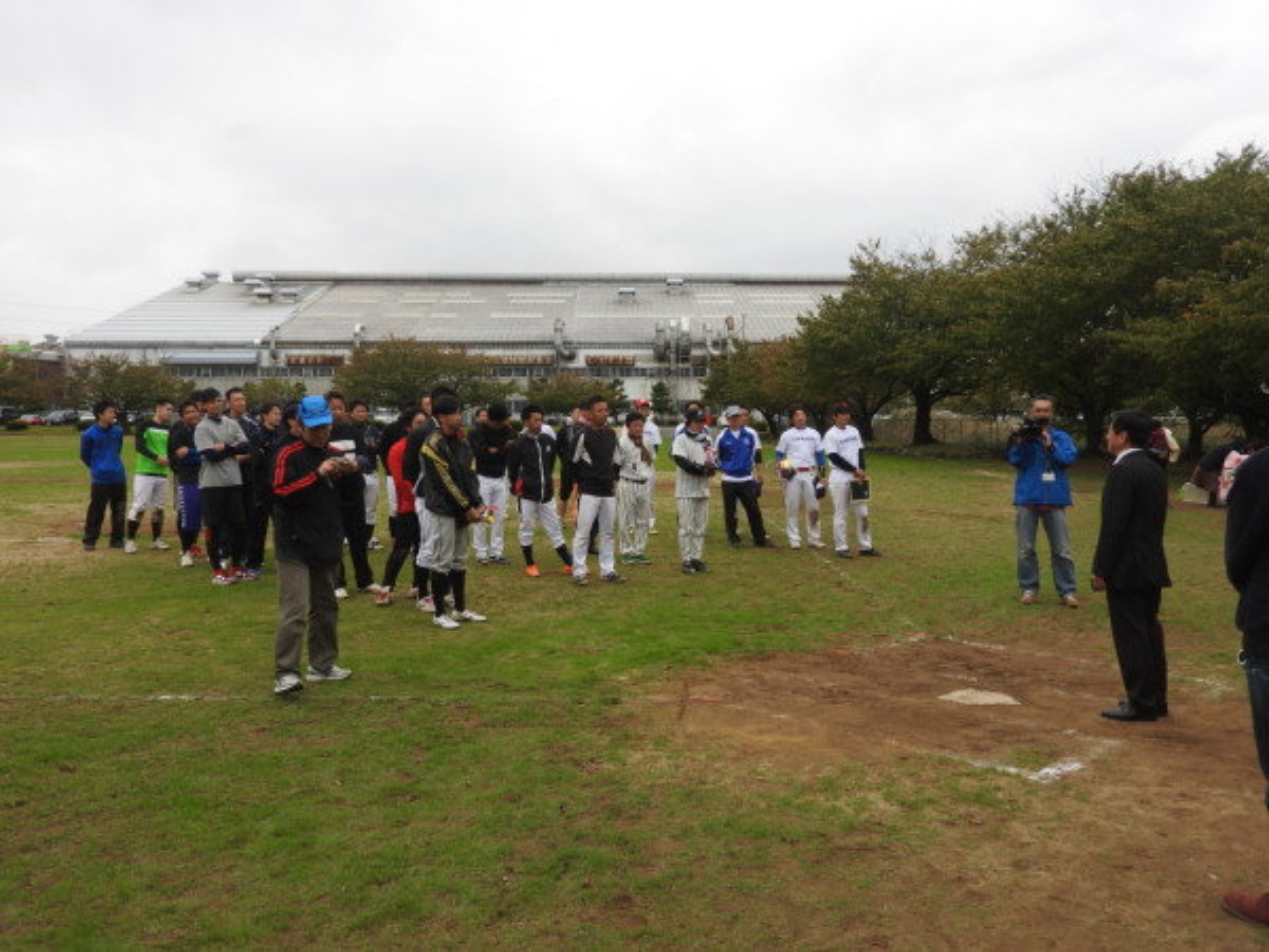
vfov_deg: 46.8
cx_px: 634
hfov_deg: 60.0
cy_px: 476
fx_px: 1100
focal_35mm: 30
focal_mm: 5.4
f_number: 3.5
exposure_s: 1/500
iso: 100
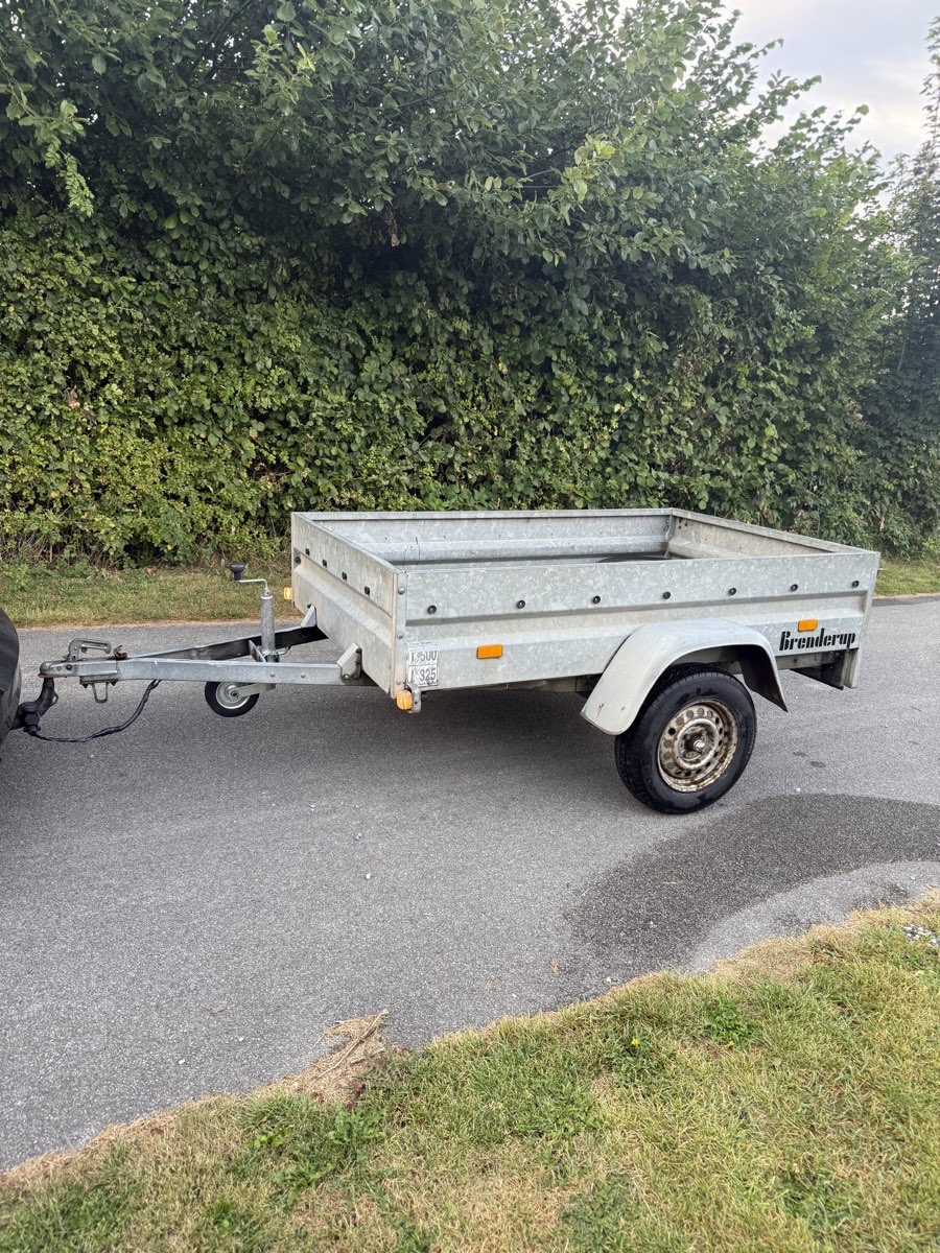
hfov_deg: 56.8
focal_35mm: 24
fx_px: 869
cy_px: 626
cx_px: 470
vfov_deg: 71.6
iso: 80
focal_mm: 6.76
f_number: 1.78
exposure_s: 1/121
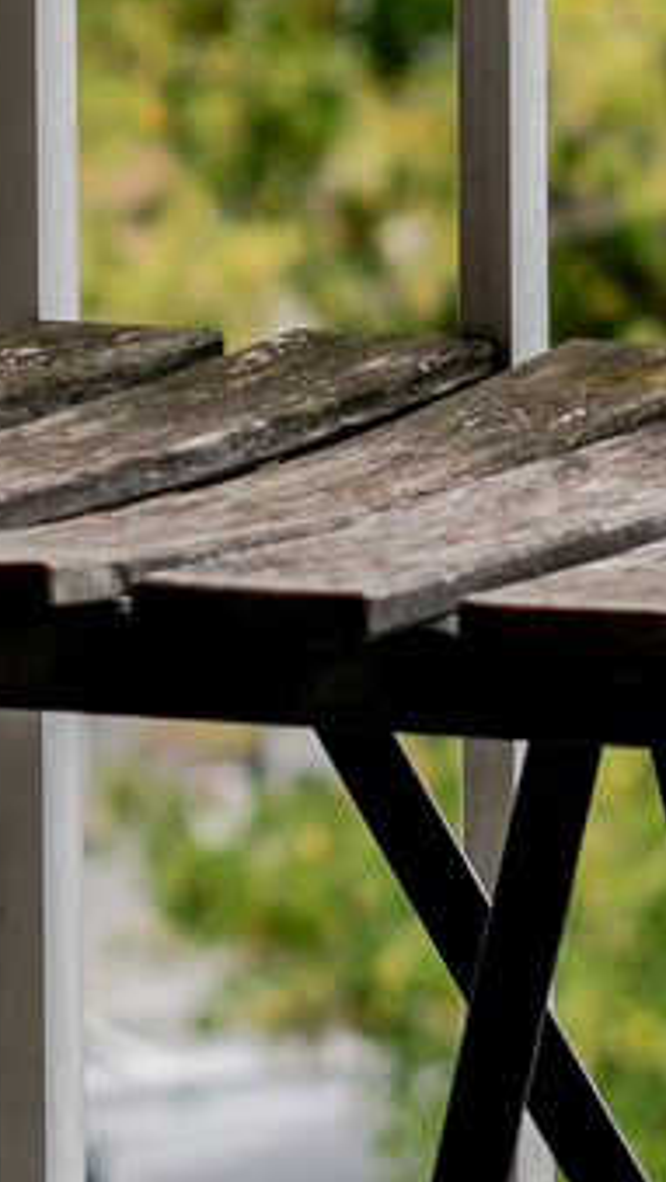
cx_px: -556
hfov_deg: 3.3
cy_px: -739
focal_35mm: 371
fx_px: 11633
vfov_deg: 5.7
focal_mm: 50
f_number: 4
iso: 250
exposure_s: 1/250
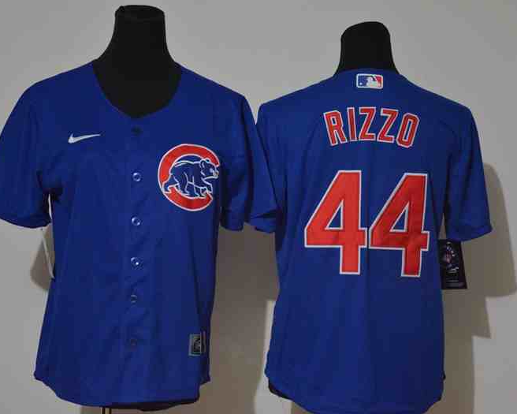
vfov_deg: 16.0
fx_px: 1469
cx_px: 232
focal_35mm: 96
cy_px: 207
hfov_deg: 20.0
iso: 4000
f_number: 4.8
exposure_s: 1/20
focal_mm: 56
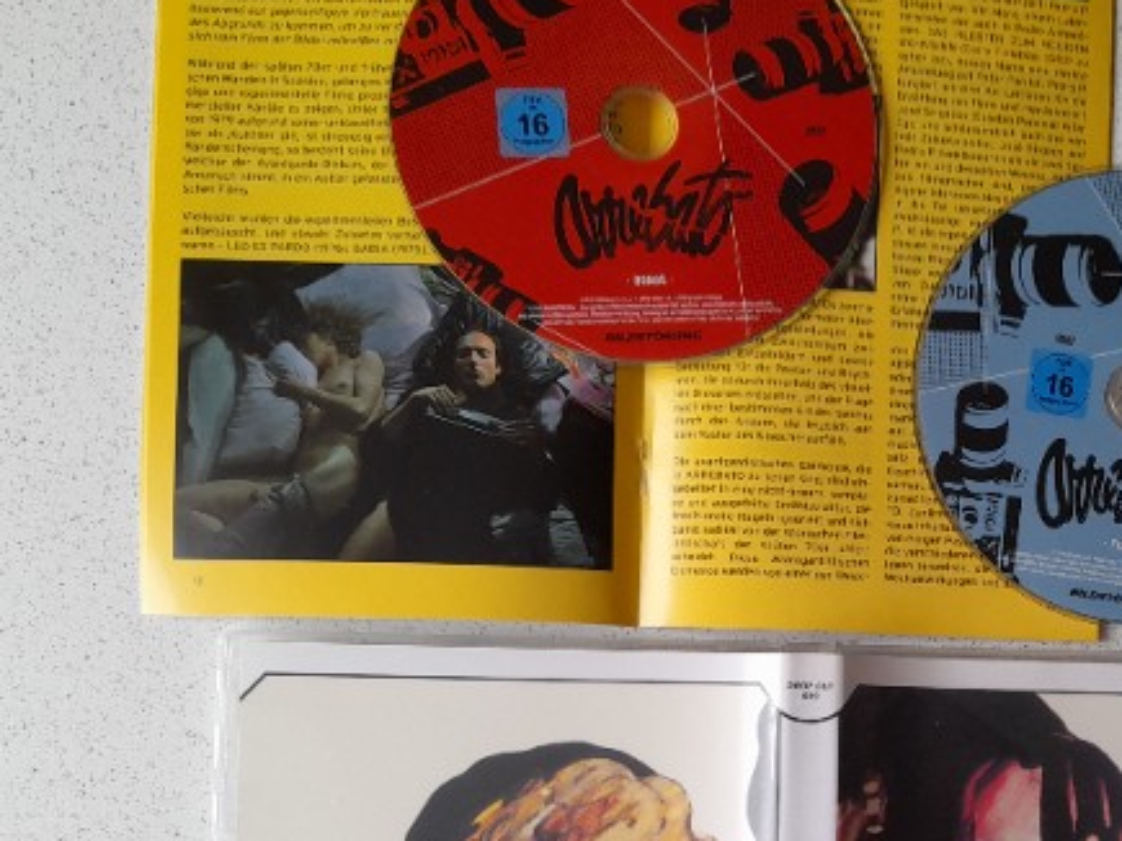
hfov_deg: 39.5
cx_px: 908
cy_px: 686
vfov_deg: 30.6
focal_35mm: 46
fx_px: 1491
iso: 125
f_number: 2
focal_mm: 4.6
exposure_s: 1/50
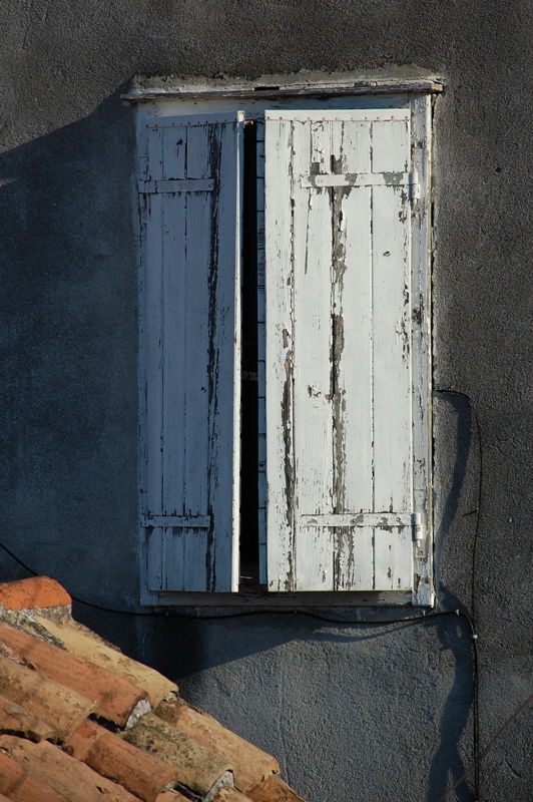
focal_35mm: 285
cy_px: 401
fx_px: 6340
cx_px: 266
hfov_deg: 4.8
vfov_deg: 7.2
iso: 200
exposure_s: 1/800
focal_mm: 190
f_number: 7.1
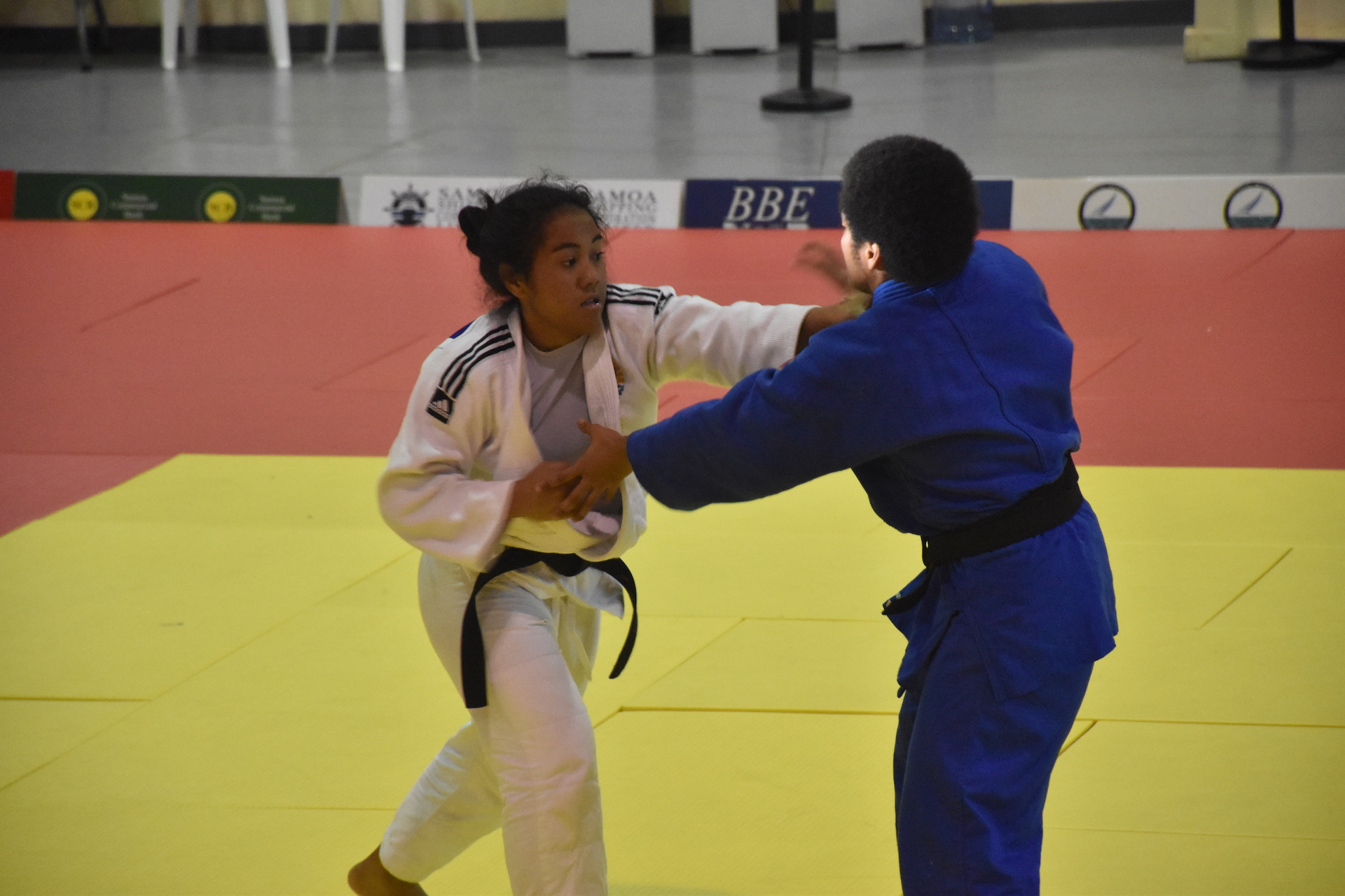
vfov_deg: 6.5
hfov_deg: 9.8
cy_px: 448
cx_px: 672
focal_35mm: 210
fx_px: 7845
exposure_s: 1/125
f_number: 5.6
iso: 5000
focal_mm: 140
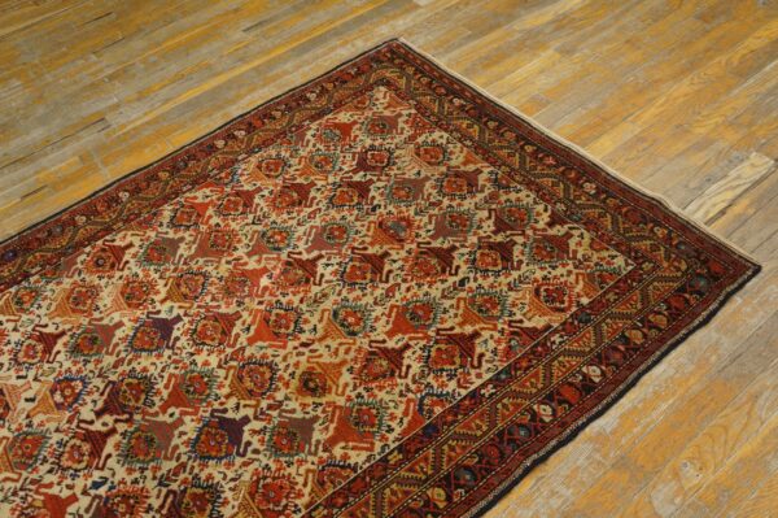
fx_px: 648
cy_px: 259
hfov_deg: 62.0
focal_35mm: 30
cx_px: 389
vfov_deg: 43.5
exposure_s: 1/60
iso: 1250
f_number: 4
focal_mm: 20
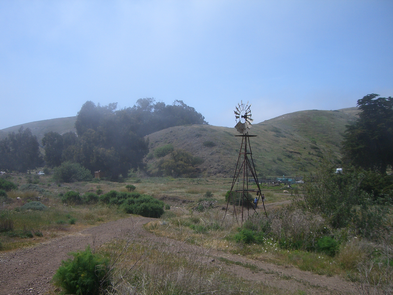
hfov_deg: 49.0
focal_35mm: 38
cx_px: 196
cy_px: 148
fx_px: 431
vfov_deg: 37.7
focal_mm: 6.2
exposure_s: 1/1000
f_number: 4.3
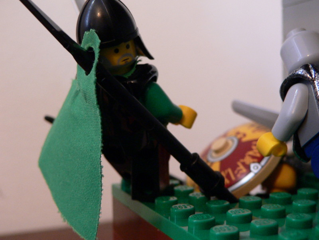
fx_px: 424
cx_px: 160
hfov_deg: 41.2
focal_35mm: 46
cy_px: 120
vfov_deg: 31.5
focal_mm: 6
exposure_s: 1/10
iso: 200
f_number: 2.8
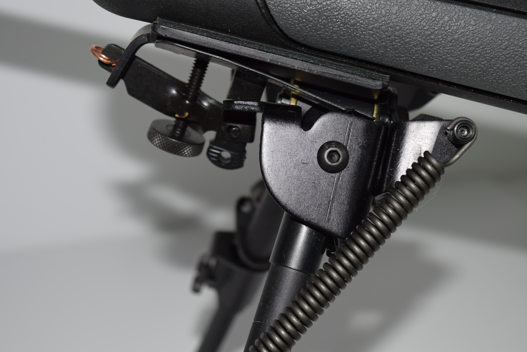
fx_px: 1055
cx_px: 264
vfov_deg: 19.0
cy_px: 176
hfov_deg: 28.1
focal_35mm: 72
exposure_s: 1/60
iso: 100
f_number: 8
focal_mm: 48
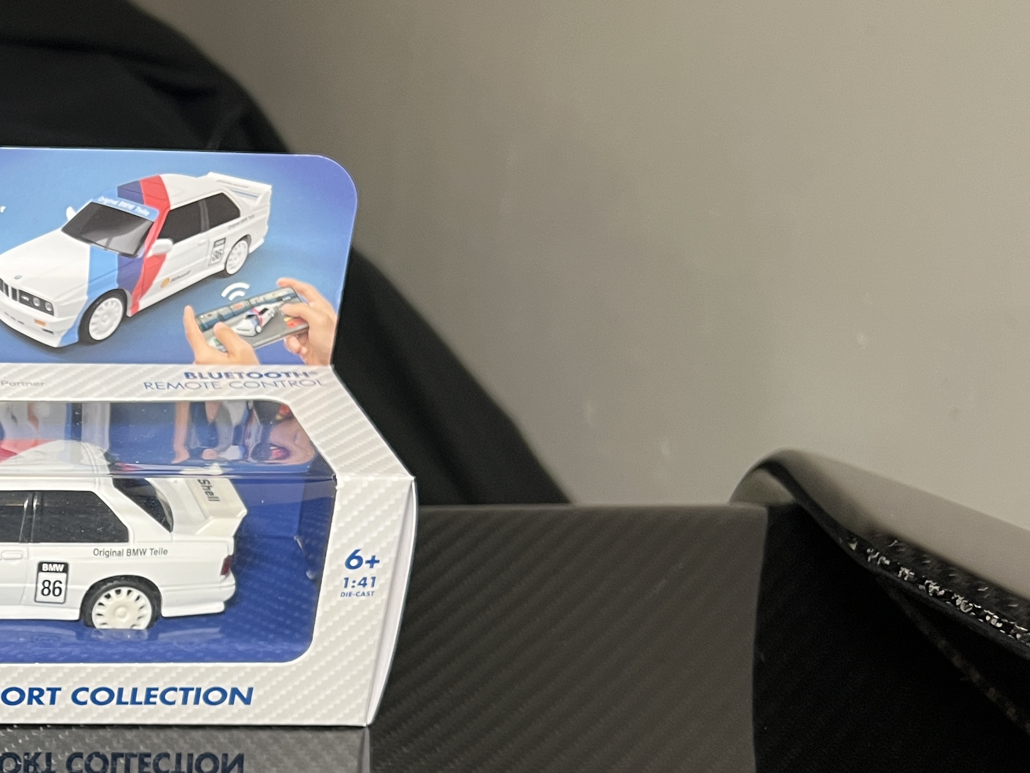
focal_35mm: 59
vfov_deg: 24.3
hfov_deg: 29.2
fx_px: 1756
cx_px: -130
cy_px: 657
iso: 80
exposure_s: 1/50
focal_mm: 5.7
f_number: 1.5
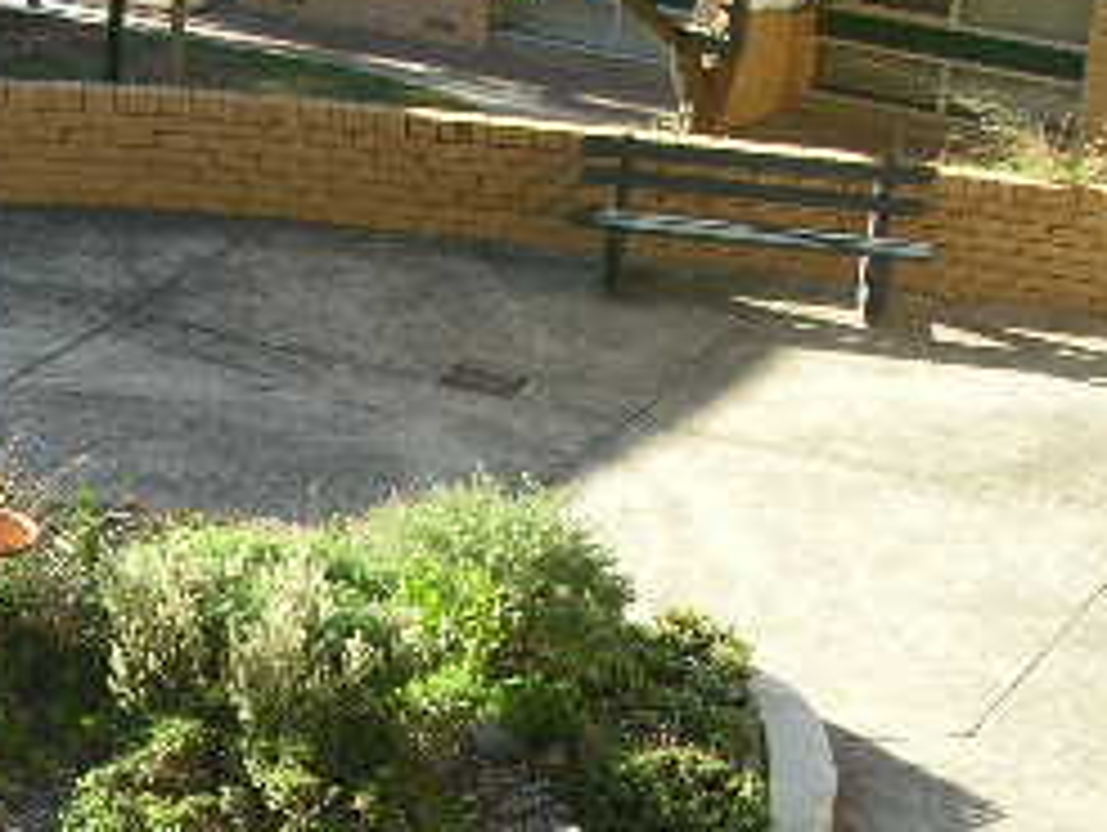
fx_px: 2913
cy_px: 580
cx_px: 81
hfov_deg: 21.0
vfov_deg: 16.2
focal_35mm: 91
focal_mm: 5.8
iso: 71
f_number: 2.8
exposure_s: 1/278
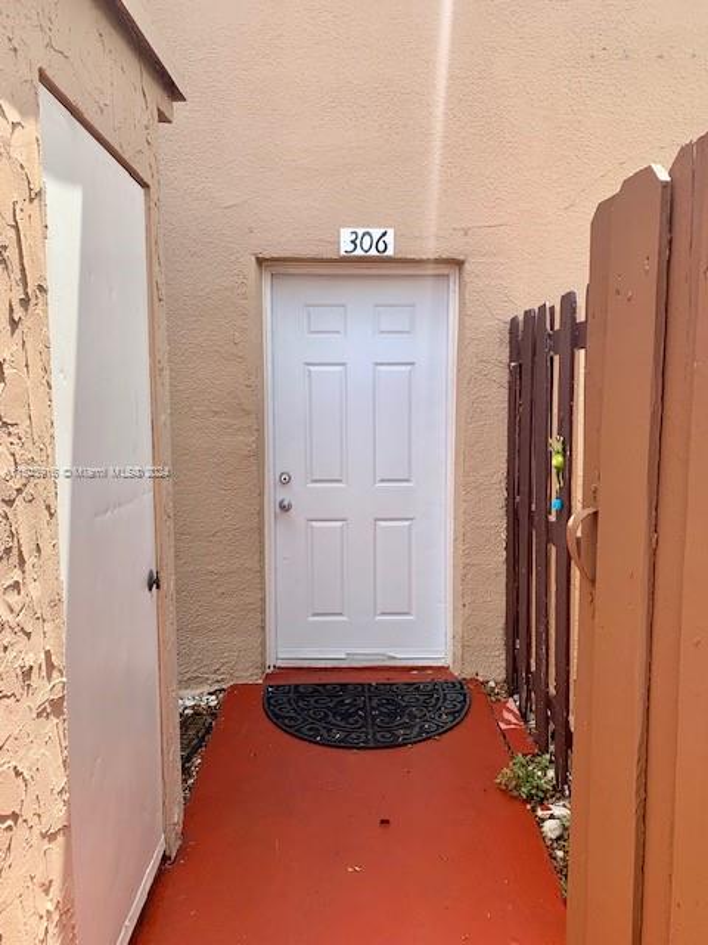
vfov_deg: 67.3
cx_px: 354
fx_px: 709
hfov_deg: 53.1
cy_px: 472
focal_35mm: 26
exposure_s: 1/510
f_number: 1.8
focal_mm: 4.25
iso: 25
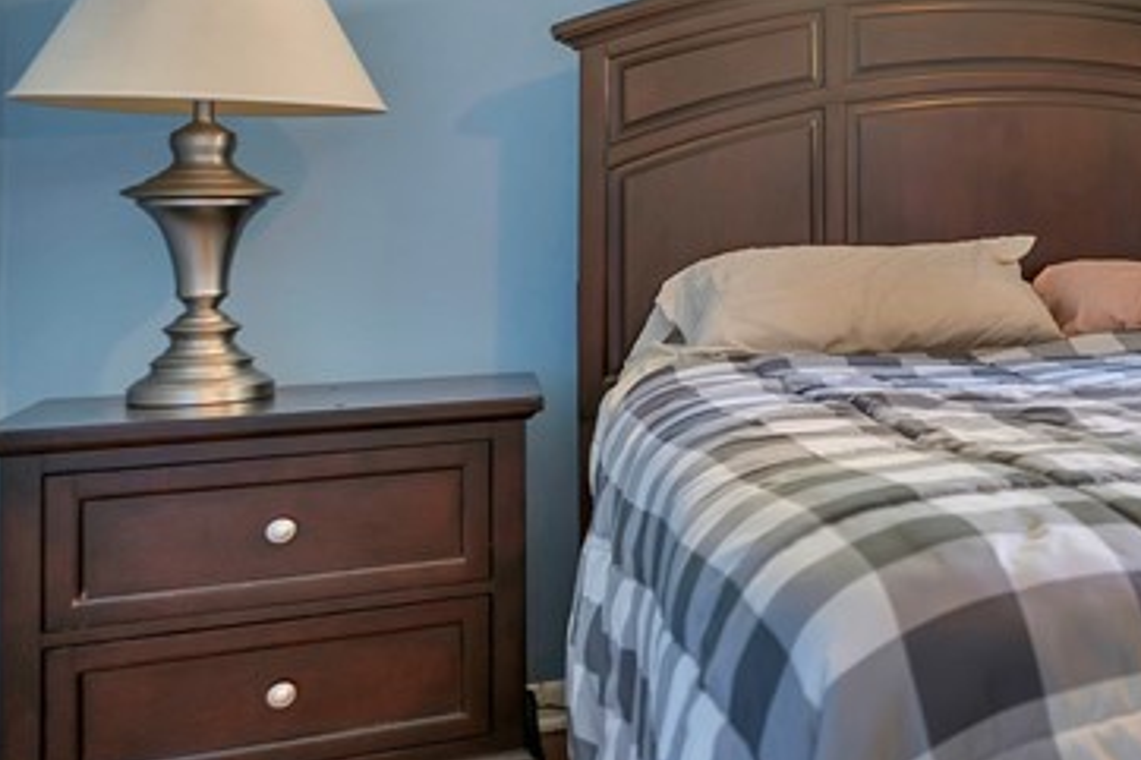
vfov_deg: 27.3
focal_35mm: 48
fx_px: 1521
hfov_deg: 32.5
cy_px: 120
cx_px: 1428
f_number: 2.8
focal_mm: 16
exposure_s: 1/40
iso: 400
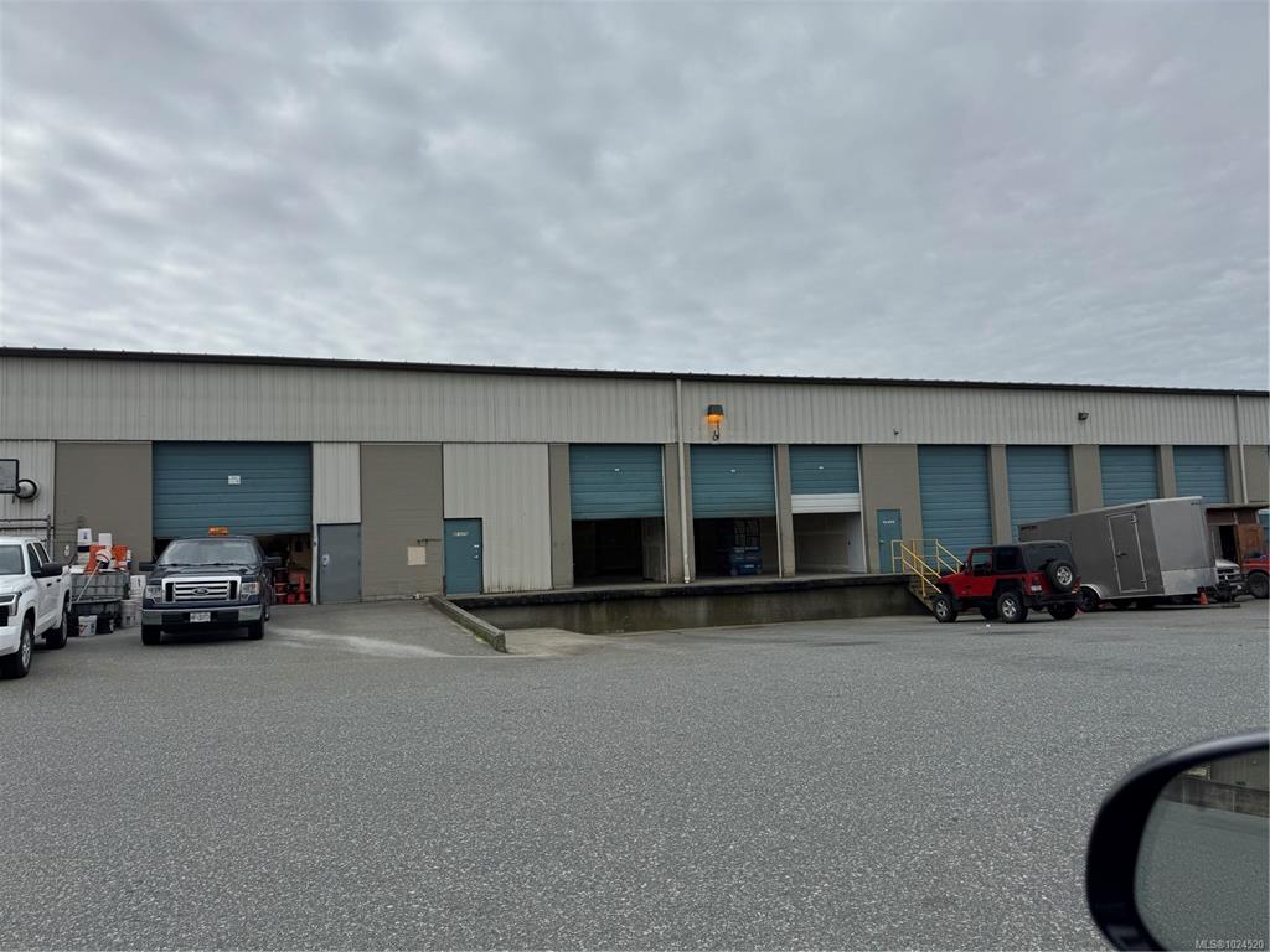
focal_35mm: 24
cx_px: 635
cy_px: 476
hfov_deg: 71.6
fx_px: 881
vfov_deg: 56.8
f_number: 1.78
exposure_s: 1/6410
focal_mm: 6.76
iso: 80
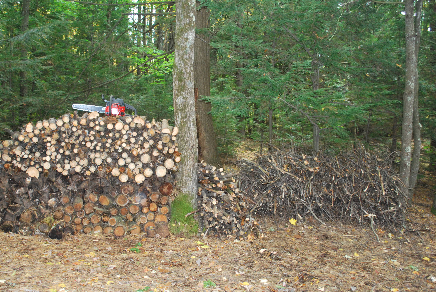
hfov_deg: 51.6
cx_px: 184
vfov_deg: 36.0
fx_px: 449
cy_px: 158
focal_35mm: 37
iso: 640
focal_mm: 20
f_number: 3.8
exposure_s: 1/60
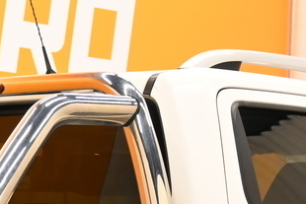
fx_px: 1431
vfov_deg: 7.9
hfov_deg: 12.0
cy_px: 368
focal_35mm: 168
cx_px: -17
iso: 450
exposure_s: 1/30
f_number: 4
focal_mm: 21.5
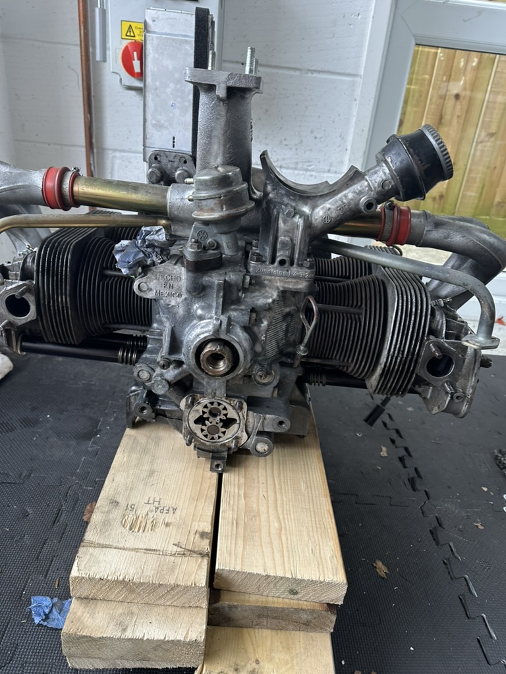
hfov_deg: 56.8
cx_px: 253
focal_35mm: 24
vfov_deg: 71.6
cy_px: 337
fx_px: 468
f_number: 1.78
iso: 125
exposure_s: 1/100
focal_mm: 6.86
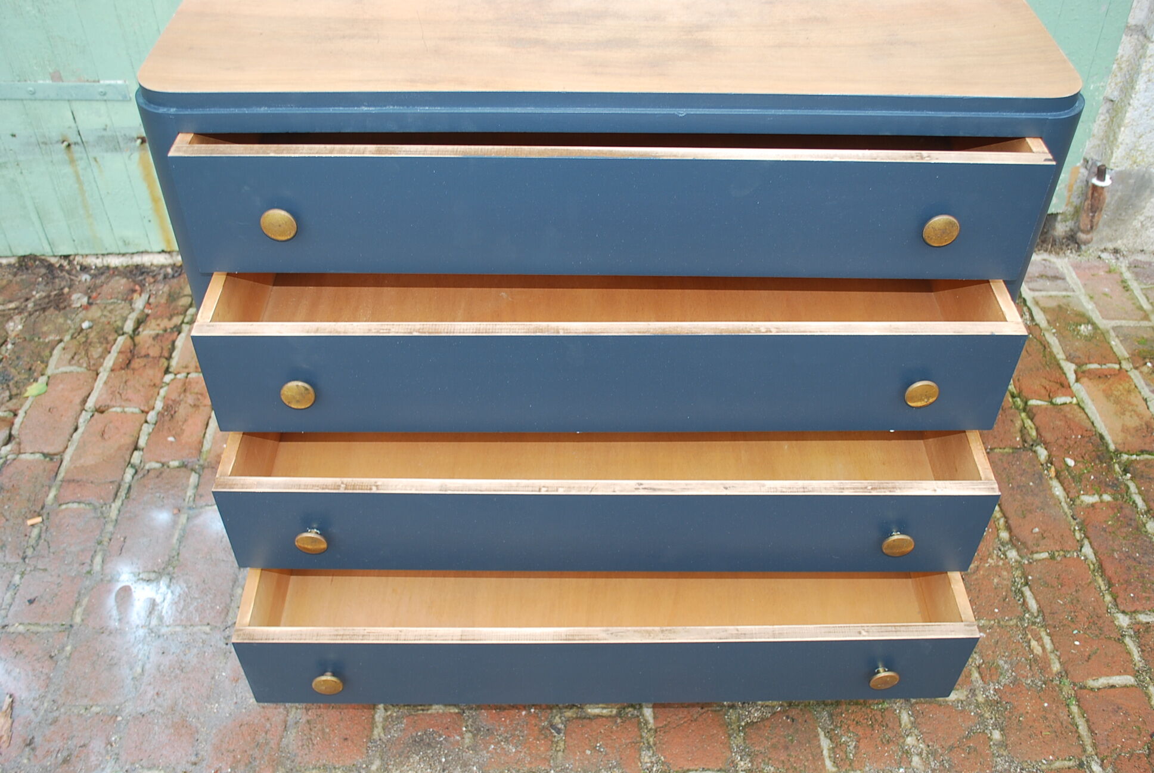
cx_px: 577
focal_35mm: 33
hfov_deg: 57.2
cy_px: 386
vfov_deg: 40.1
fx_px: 1059
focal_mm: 22
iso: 100
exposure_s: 1/60
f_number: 4
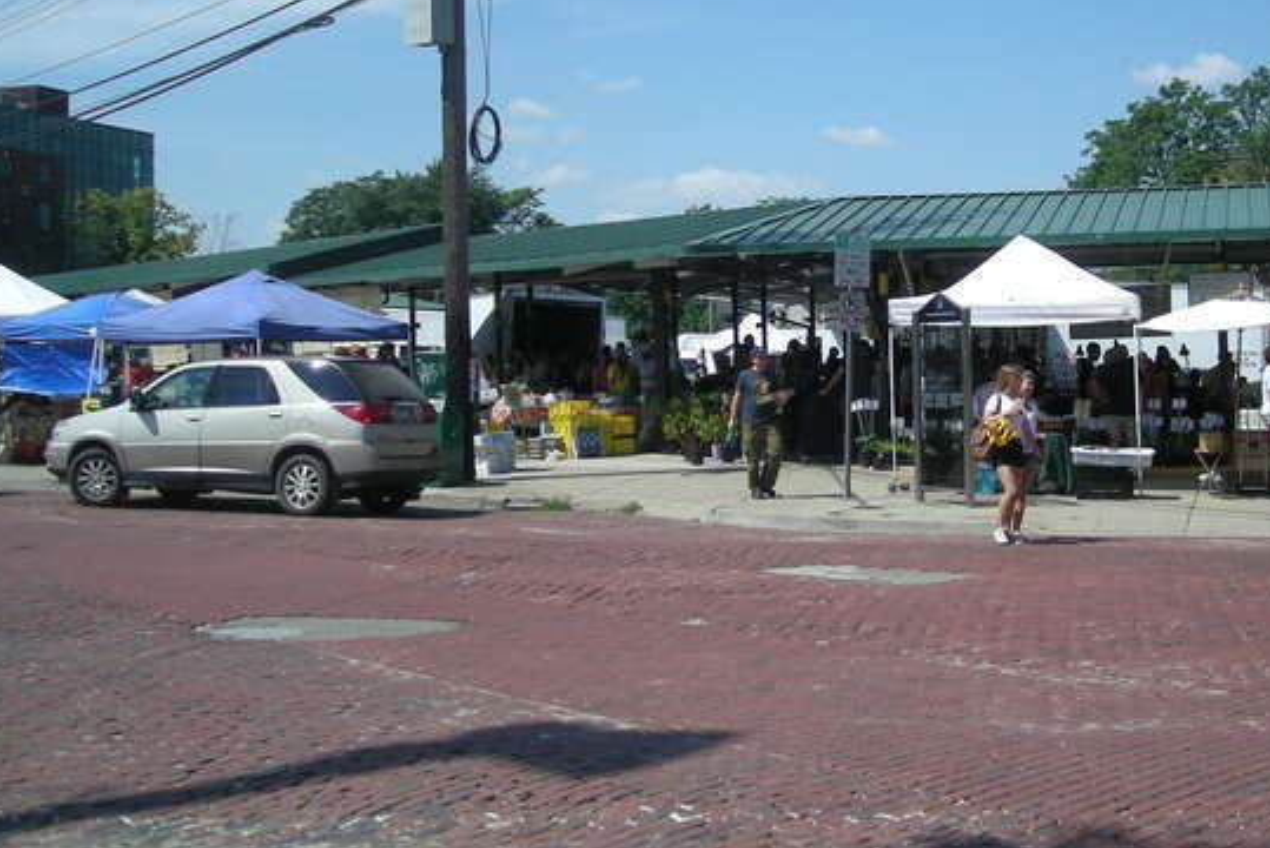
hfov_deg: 36.3
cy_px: 292
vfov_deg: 25.0
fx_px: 1906
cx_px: 888
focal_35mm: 54
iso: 50
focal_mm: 5.7
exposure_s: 1/260
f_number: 5.7
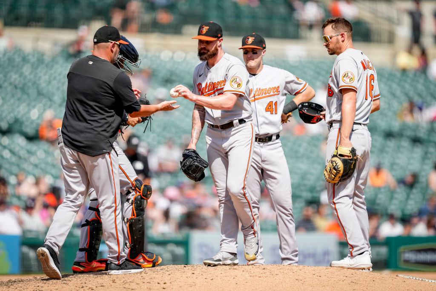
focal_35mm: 400
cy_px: 146
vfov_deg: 3.4
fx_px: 4845
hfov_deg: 5.2
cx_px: 218
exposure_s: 1/8000
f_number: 2.8
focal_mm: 400
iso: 640
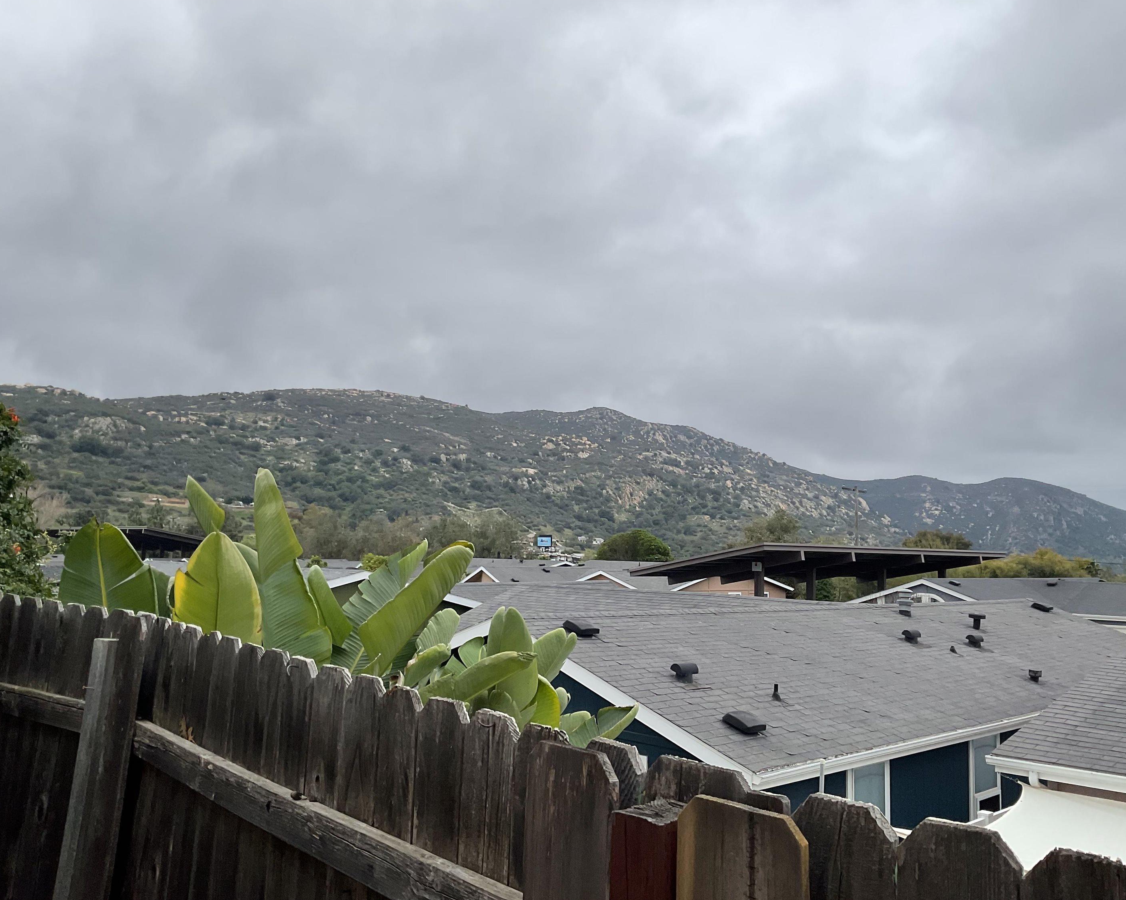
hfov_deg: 57.1
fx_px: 1033
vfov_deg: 47.1
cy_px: 456
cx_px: 609
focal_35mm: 31
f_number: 1.8
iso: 16
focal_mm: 3
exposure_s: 1/400
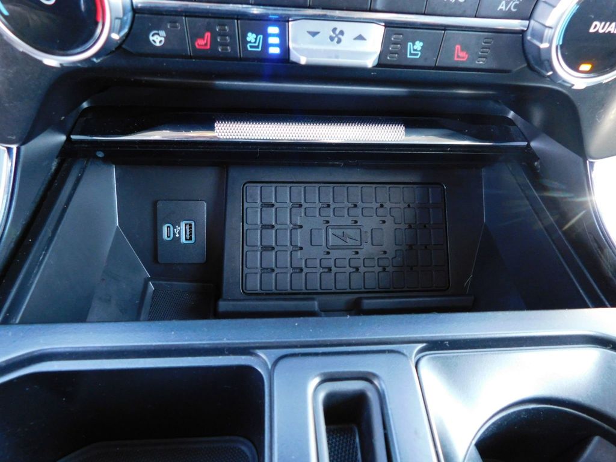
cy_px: 231
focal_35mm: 23
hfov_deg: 73.9
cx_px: 308
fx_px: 409
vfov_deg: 58.9
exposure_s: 1/25
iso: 400
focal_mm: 4
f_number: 3
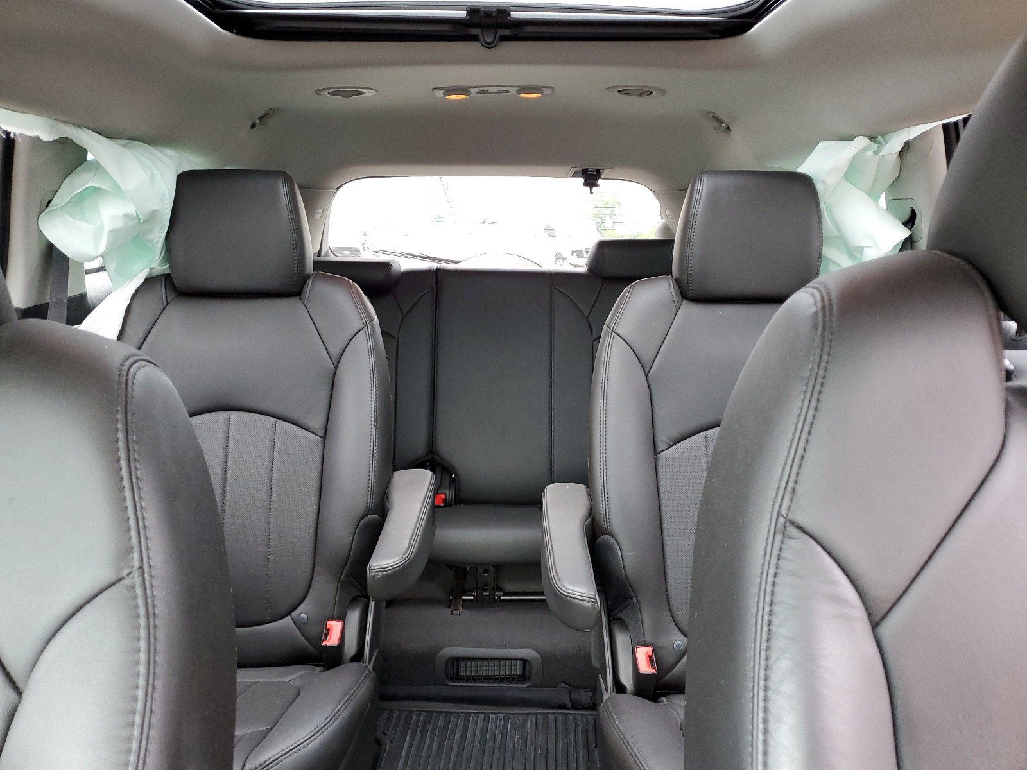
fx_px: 771
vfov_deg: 53.1
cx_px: 514
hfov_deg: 67.3
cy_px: 385
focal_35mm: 26
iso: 151
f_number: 1.5
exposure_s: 1/60.2
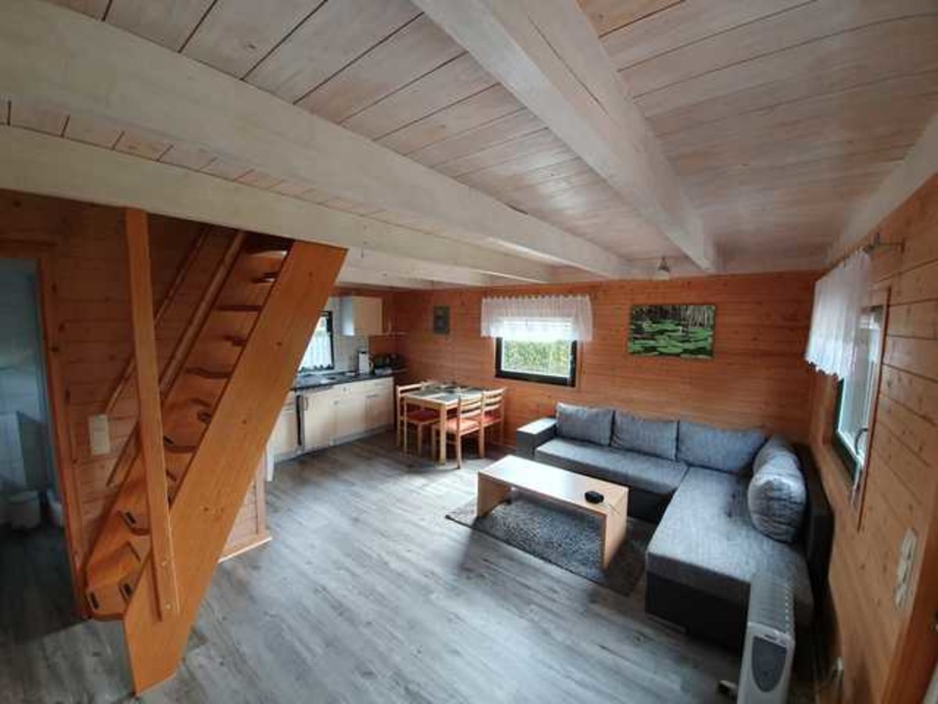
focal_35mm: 13
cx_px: 469
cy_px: 352
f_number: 2.2
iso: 200
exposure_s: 1/60
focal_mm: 1.8
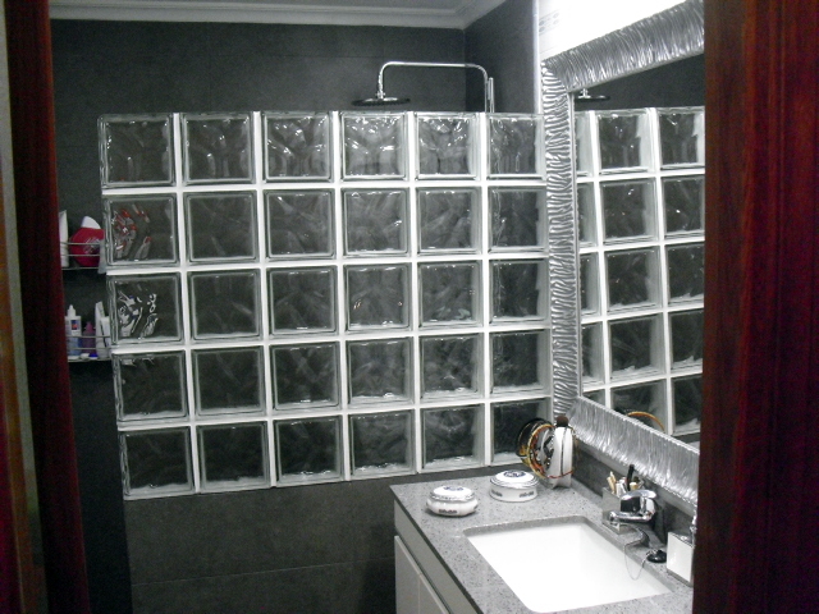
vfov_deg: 39.7
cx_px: 410
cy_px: 307
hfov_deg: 51.4
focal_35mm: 36
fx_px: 852
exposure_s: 1/80
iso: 800
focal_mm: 6.3
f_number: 3.1
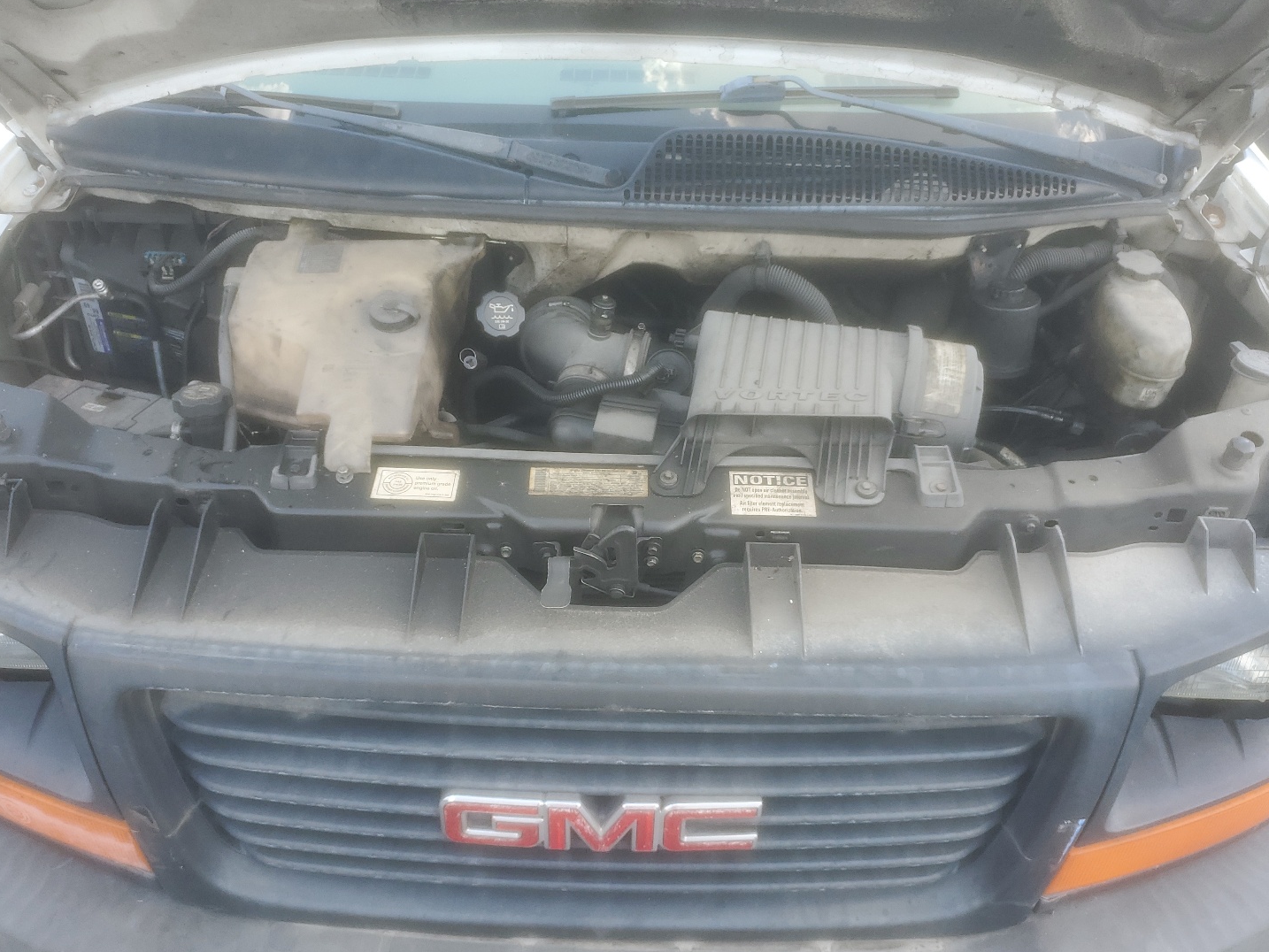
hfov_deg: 61.6
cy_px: 528
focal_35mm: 29
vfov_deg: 48.2
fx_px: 1063
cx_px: 618
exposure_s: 1/250
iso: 50
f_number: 1.5
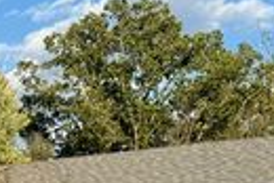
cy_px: 323
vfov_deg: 13.0
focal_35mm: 96
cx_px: -59
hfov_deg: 19.9
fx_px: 731
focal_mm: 6.76
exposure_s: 1/2801
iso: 80
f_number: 1.78
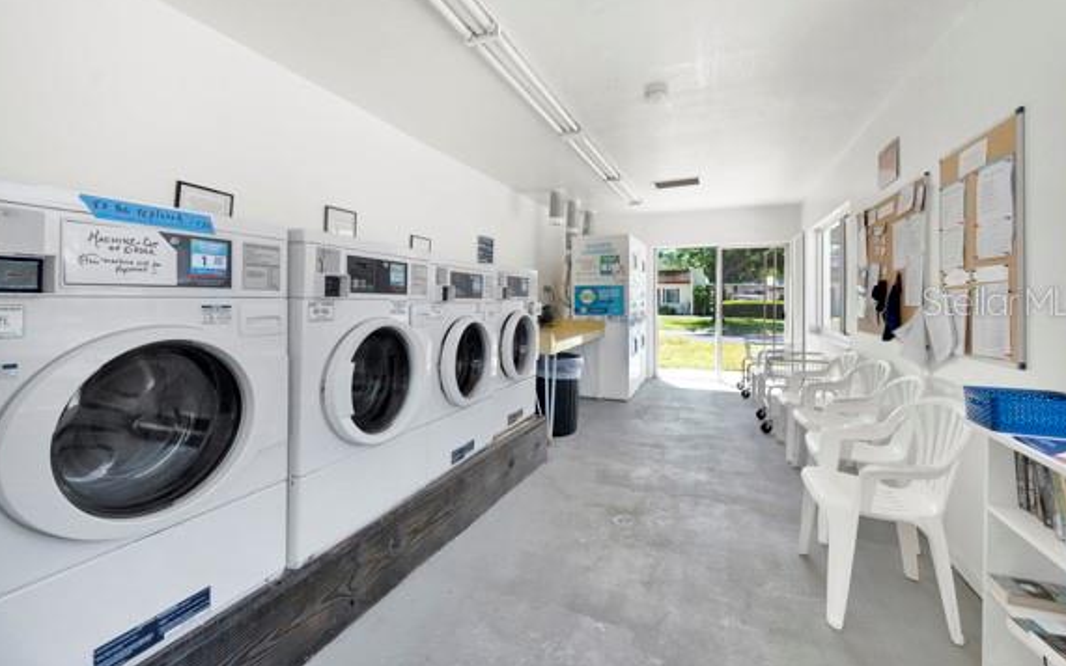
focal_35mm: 15
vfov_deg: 74.6
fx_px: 436
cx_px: 538
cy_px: 300
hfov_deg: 101.5
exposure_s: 1/200
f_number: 6.3
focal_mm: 14
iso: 250
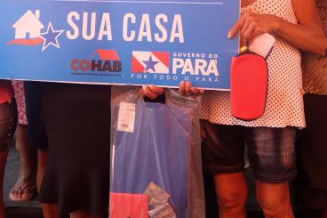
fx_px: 572
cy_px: 0
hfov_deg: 31.8
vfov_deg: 20.8
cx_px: 191
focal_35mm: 63
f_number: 3.8
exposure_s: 1/500
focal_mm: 19.2
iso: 1250
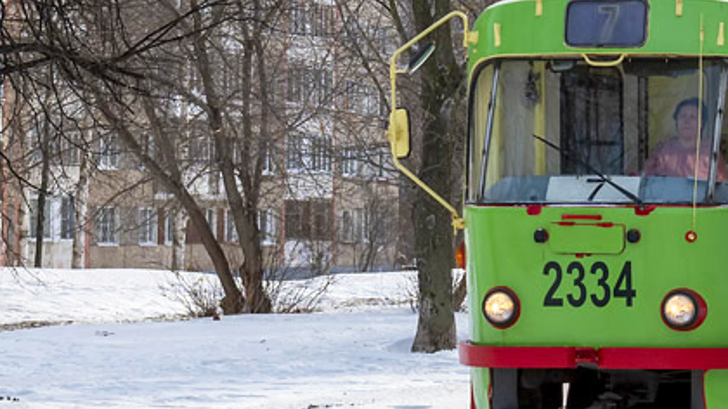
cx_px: 653
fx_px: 3137
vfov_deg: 7.4
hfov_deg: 13.1
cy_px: -23
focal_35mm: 163
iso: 140
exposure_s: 1/500
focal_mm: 35
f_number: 8
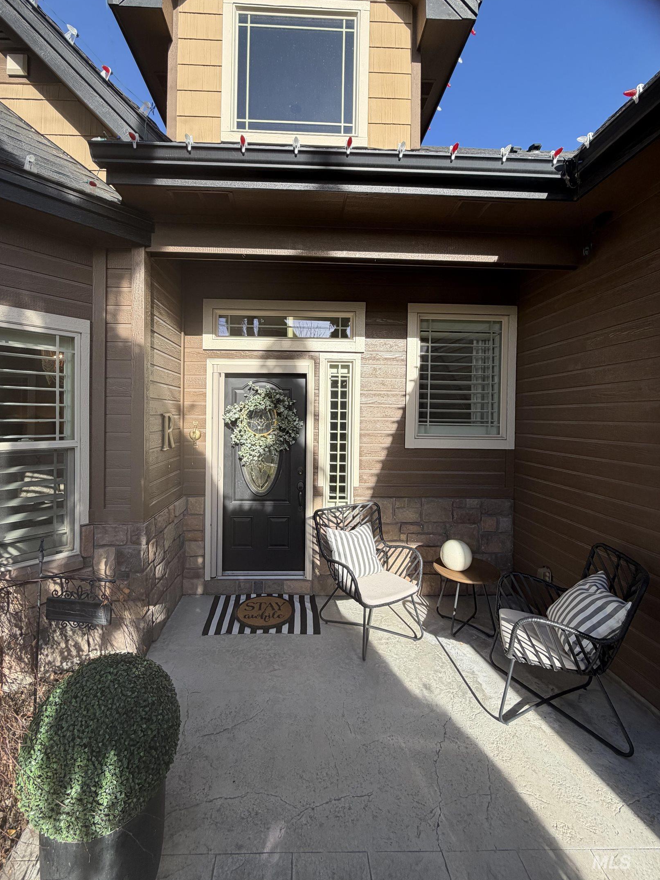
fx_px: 381
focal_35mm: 15
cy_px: 420
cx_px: 308
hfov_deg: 81.6
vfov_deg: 98.1
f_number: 2.2
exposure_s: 1/540
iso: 40
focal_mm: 2.22
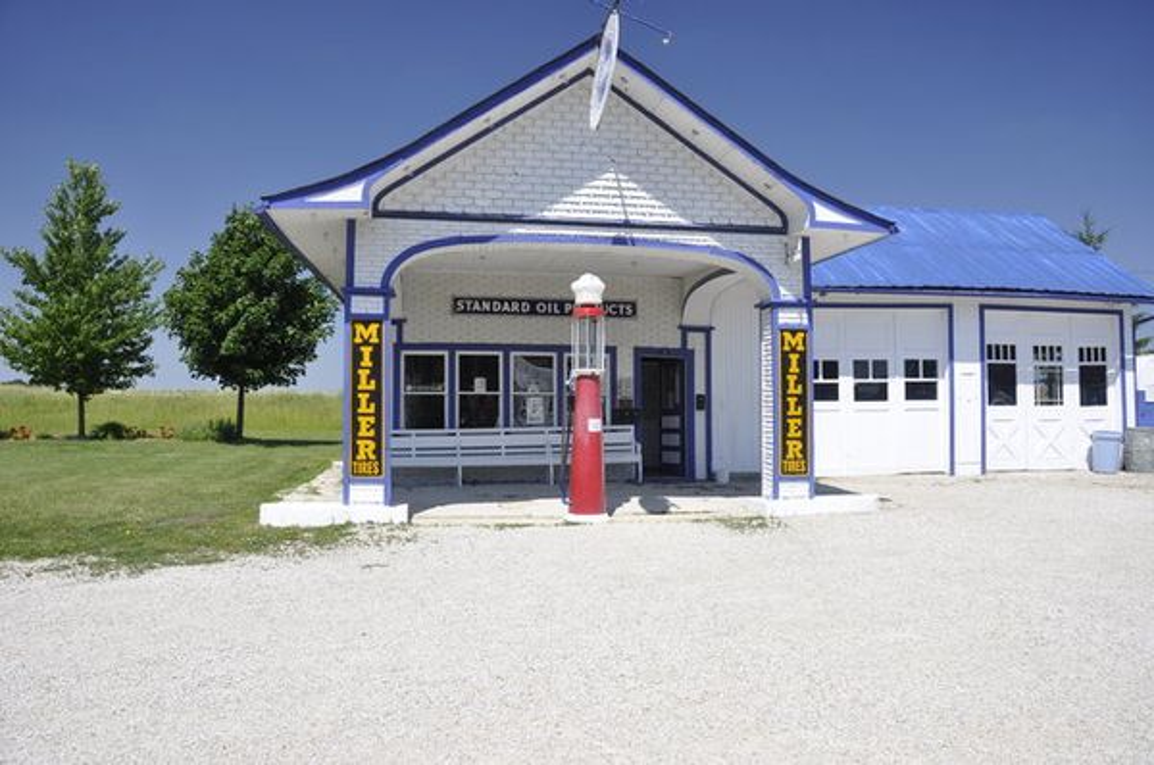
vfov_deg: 47.8
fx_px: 864
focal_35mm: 27
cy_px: 382
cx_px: 577
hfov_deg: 67.5
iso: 200
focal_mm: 18
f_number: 7.1
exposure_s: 1/200
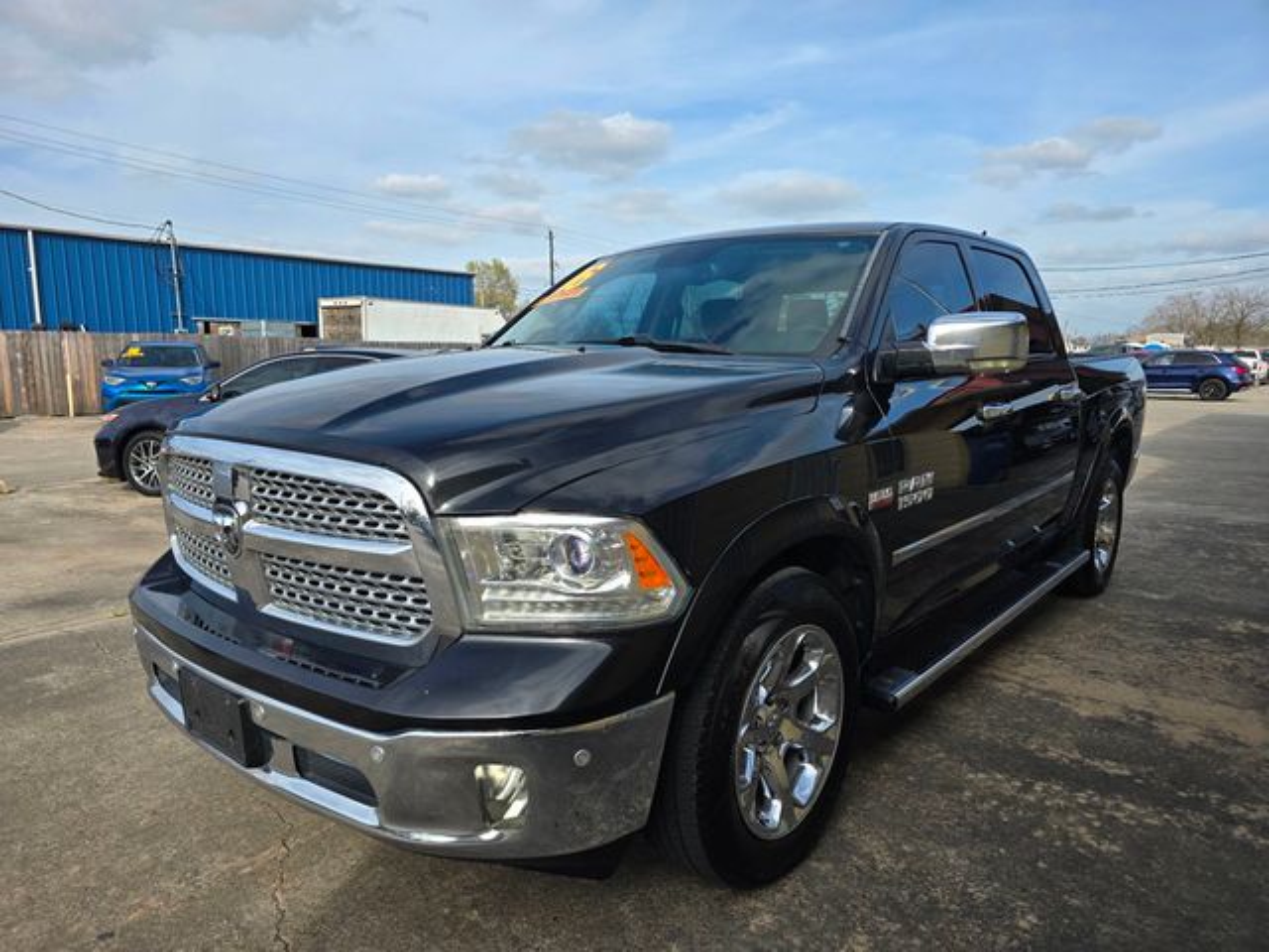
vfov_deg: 58.9
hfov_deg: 73.9
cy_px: 476
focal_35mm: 23
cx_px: 634
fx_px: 843
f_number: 1.7
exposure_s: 1/643
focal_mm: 6.3
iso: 12
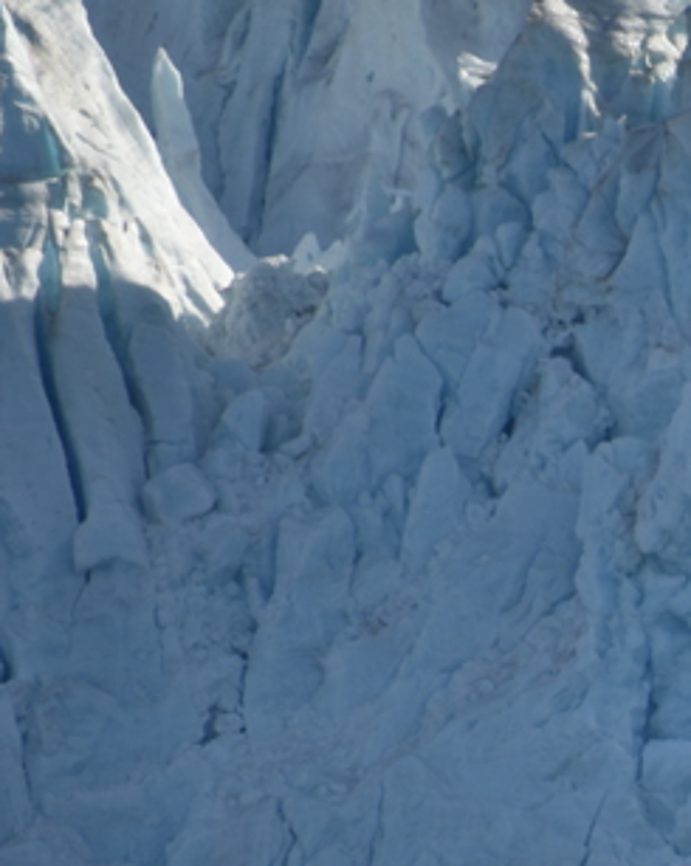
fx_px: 30082
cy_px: 683
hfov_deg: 1.3
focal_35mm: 1175
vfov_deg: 1.6
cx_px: 1295
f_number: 5.6
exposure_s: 1/640
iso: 125
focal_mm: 300
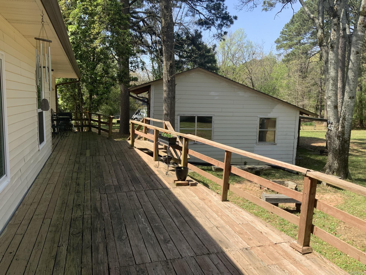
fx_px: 307
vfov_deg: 48.2
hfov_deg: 61.7
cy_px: 138
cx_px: 183
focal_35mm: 29
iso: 16
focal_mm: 3
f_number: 1.8
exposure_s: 1/781
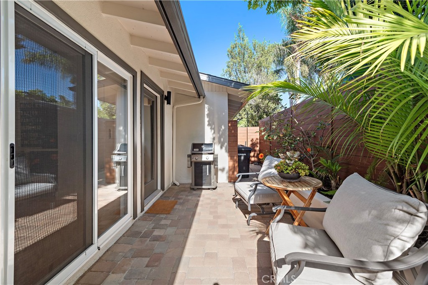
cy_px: 142
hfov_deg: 104.2
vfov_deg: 81.2
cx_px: 214
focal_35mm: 14
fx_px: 166
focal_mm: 14
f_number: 8
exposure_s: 1/125
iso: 125
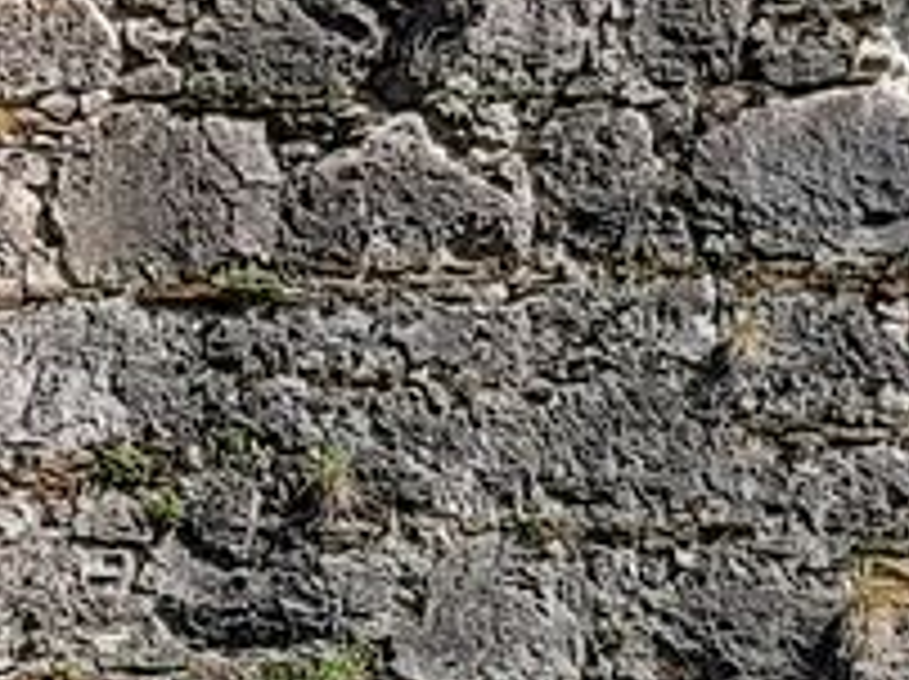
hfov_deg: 9.4
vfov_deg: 7.2
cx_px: -396
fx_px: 5403
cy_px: 770
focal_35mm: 206
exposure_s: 1/2040
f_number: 1.7
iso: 50
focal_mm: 4.2
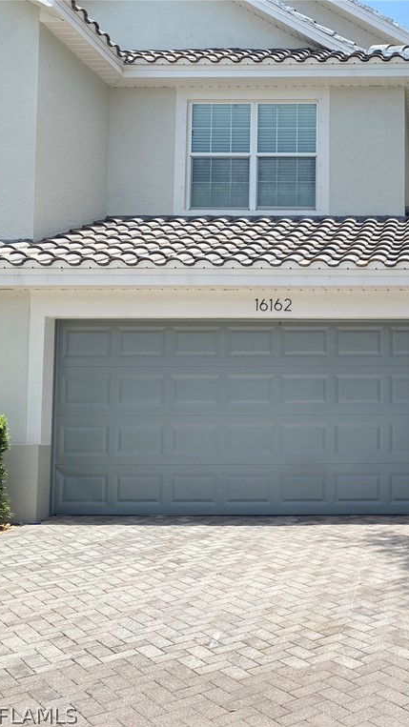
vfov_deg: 52.8
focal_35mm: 38
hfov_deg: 28.4
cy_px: 365
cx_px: 445
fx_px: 733
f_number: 1.8
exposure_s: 1/1838
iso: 32
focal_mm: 4.25
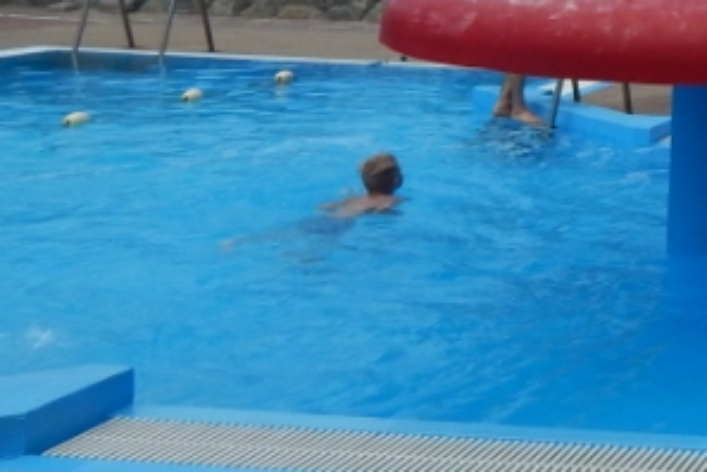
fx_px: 1551
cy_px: -117
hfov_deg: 21.4
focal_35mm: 79
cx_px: 1069
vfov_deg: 16.5
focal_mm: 4
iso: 125
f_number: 6
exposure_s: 1/800
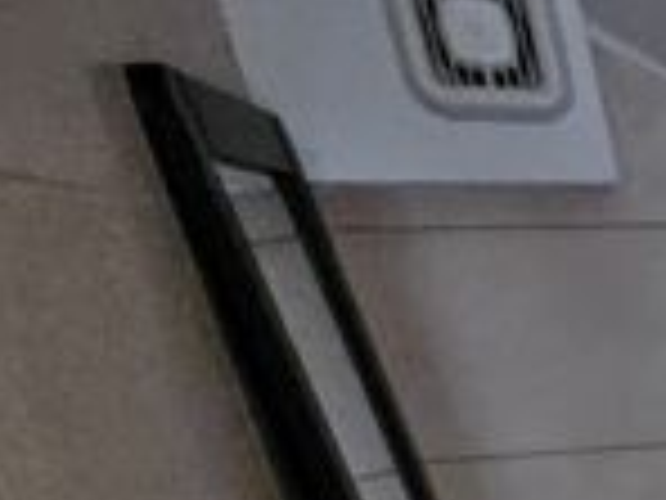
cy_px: 896
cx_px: 1361
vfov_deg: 18.5
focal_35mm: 62
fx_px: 1193
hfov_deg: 18.5
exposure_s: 1/25
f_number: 2.2
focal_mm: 2.2
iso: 1600
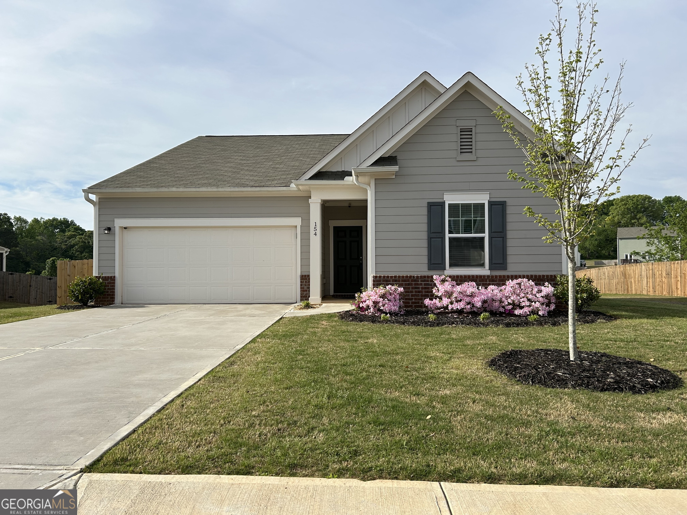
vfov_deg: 53.1
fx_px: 516
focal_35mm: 26
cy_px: 258
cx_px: 344
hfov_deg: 67.3
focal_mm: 5.7
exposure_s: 1/4630
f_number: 1.5
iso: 50
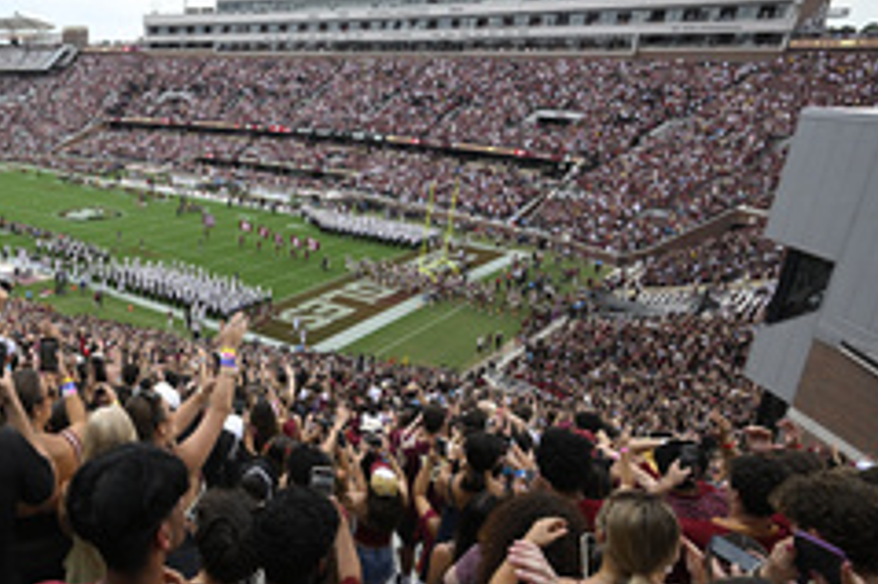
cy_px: 299
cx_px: 84
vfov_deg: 43.5
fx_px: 731
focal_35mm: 30
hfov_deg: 53.9
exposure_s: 1/500
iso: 500
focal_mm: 14
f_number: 8
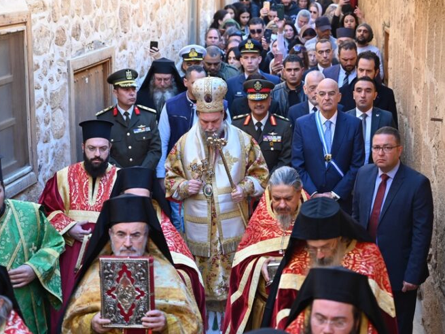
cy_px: 166
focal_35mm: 77
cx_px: 212
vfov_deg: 19.1
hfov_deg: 25.3
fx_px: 990
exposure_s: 1/200
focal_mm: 70
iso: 320
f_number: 2.8
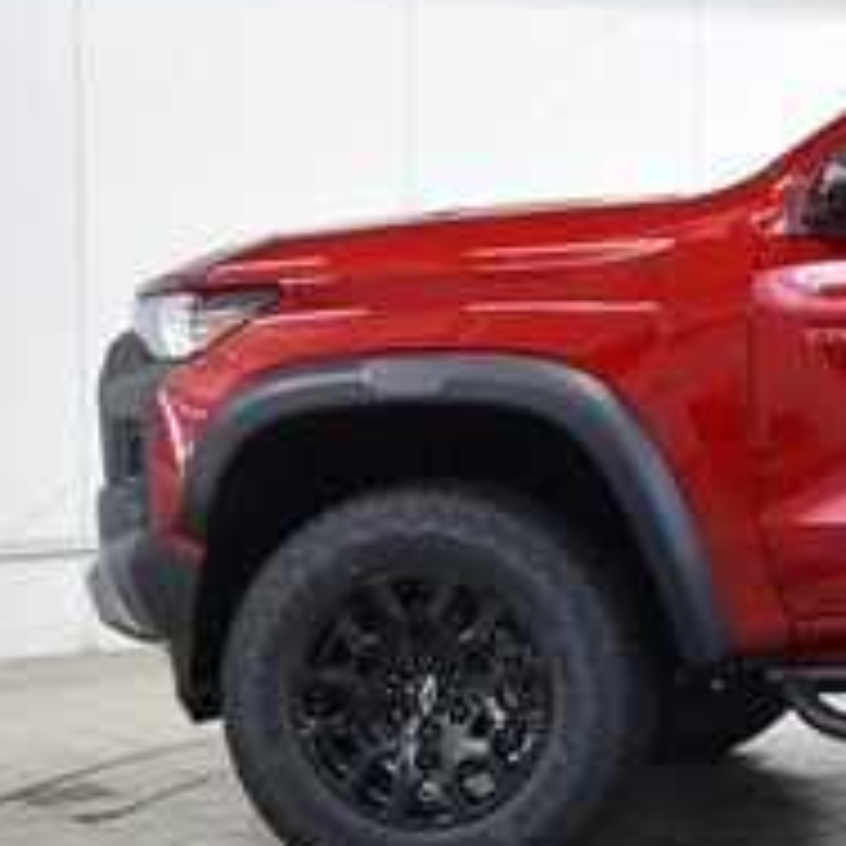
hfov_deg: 12.5
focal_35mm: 130
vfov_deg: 13.4
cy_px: 394
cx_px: 1431
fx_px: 3595
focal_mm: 30
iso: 720
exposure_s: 1/15
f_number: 6.3
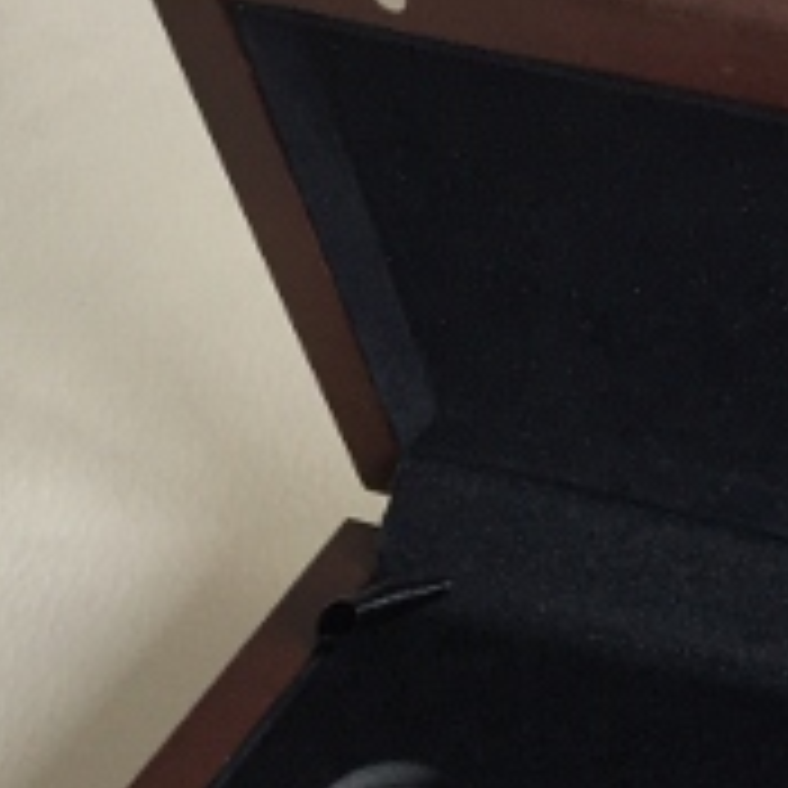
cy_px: 815
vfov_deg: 18.0
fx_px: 2421
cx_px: 1211
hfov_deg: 16.7
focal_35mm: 94
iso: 160
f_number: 2.2
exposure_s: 1/33
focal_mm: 4.15
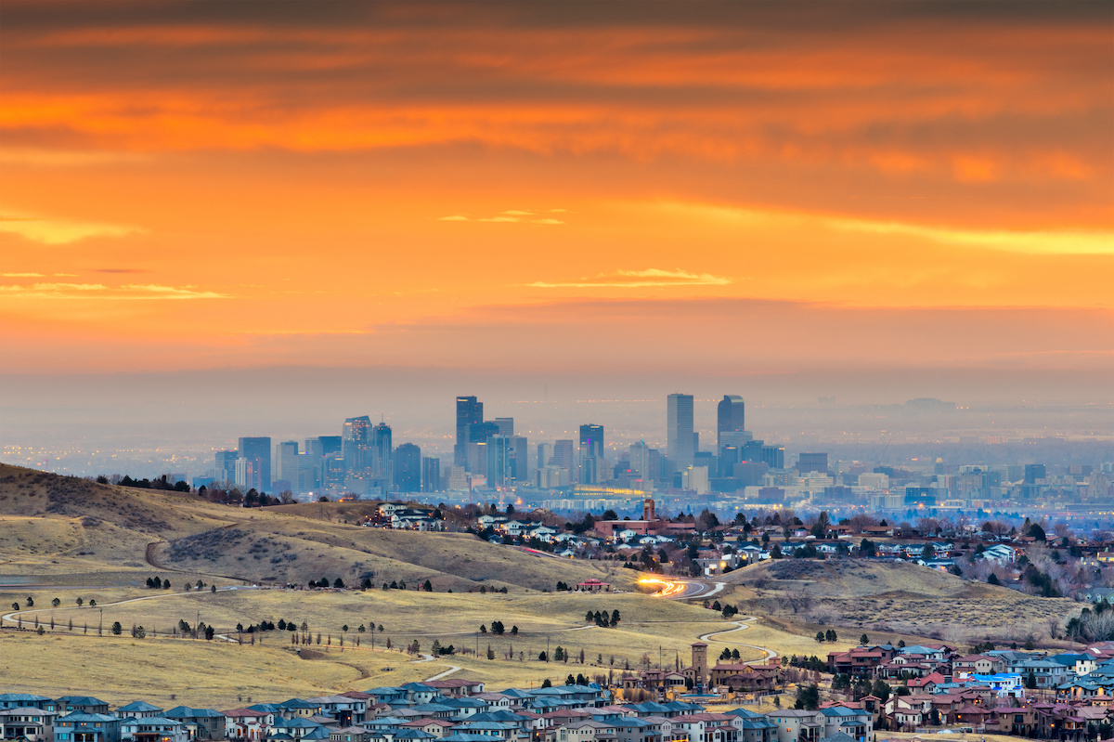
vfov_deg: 4.6
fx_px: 9279
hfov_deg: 6.9
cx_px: 557
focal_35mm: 300
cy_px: 371
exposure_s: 2
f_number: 16
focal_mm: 200
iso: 64
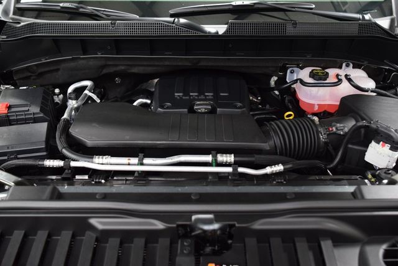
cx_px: 199
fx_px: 398
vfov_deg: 36.9
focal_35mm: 36
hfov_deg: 53.1
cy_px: 133
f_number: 2.8
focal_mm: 24
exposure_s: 1/50
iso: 1600
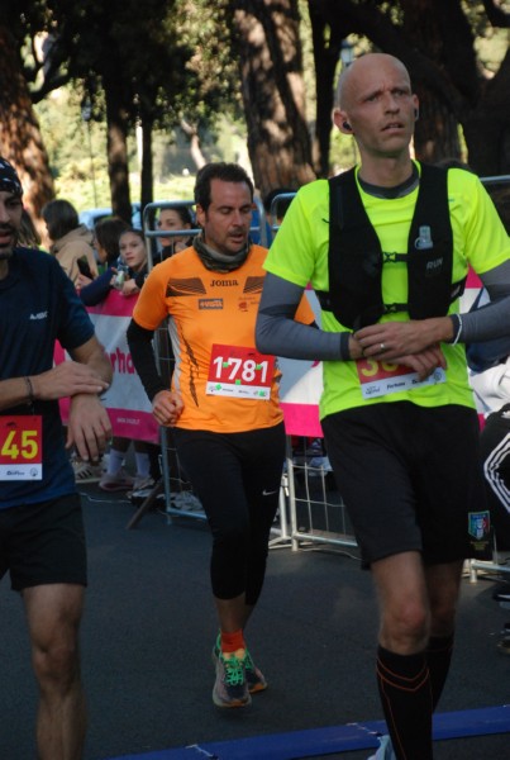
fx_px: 2854
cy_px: 380
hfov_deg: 10.2
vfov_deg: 15.2
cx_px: 255
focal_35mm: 135
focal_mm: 90
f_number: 5.6
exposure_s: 1/400
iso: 1000
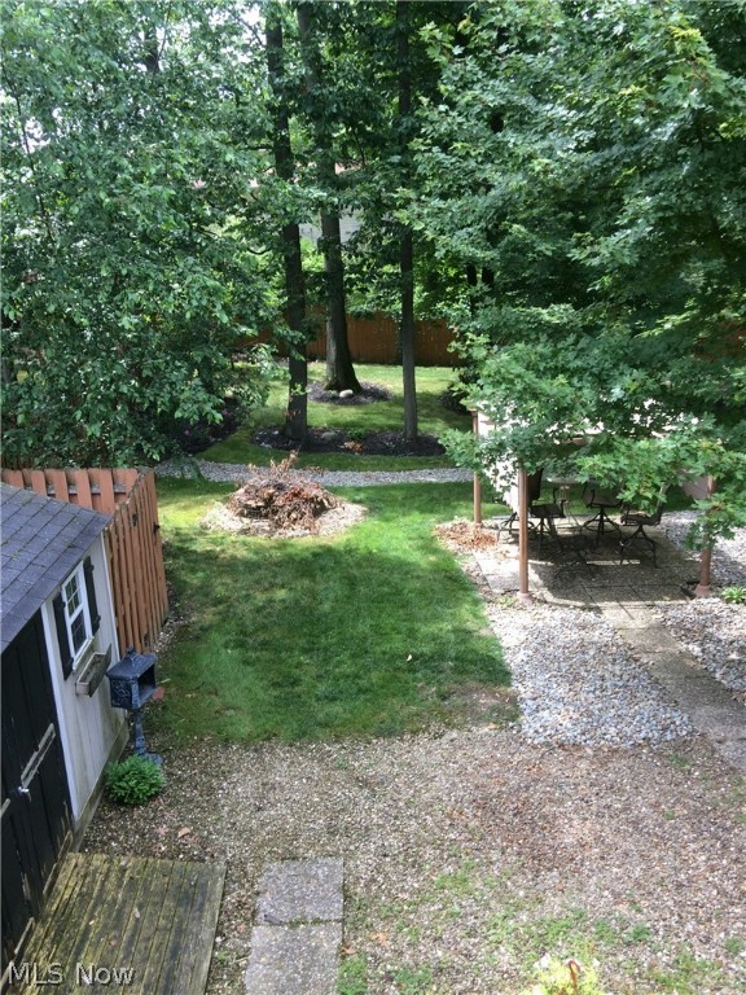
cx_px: 373
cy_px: 498
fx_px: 833
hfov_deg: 48.2
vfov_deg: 61.7
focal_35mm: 29
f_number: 2.2
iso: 32
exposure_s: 1/164
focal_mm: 4.15
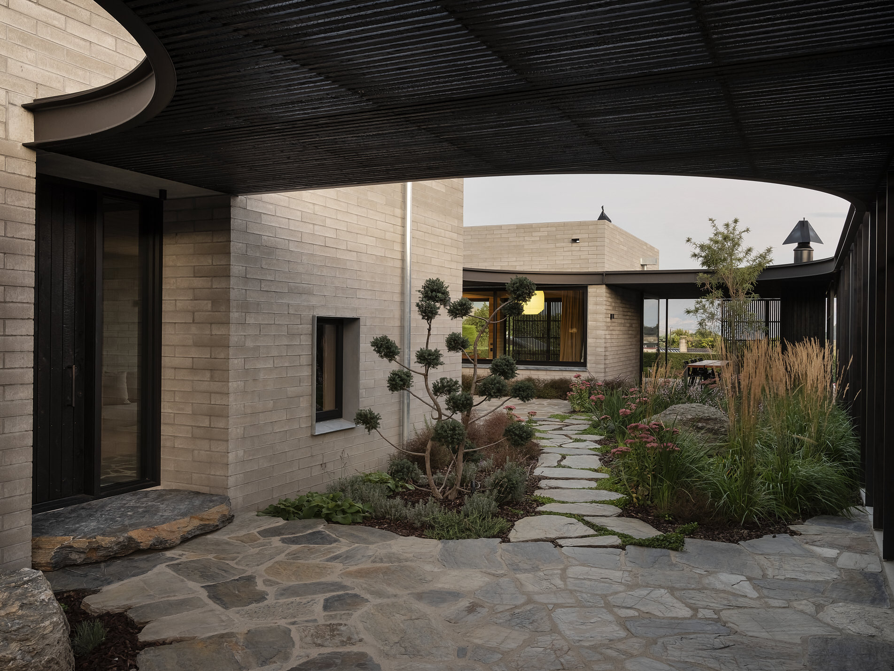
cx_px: 447
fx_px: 749
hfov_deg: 61.7
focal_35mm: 29
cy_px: 336
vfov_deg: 48.2
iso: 400
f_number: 14
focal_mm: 36.2
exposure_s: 2.5
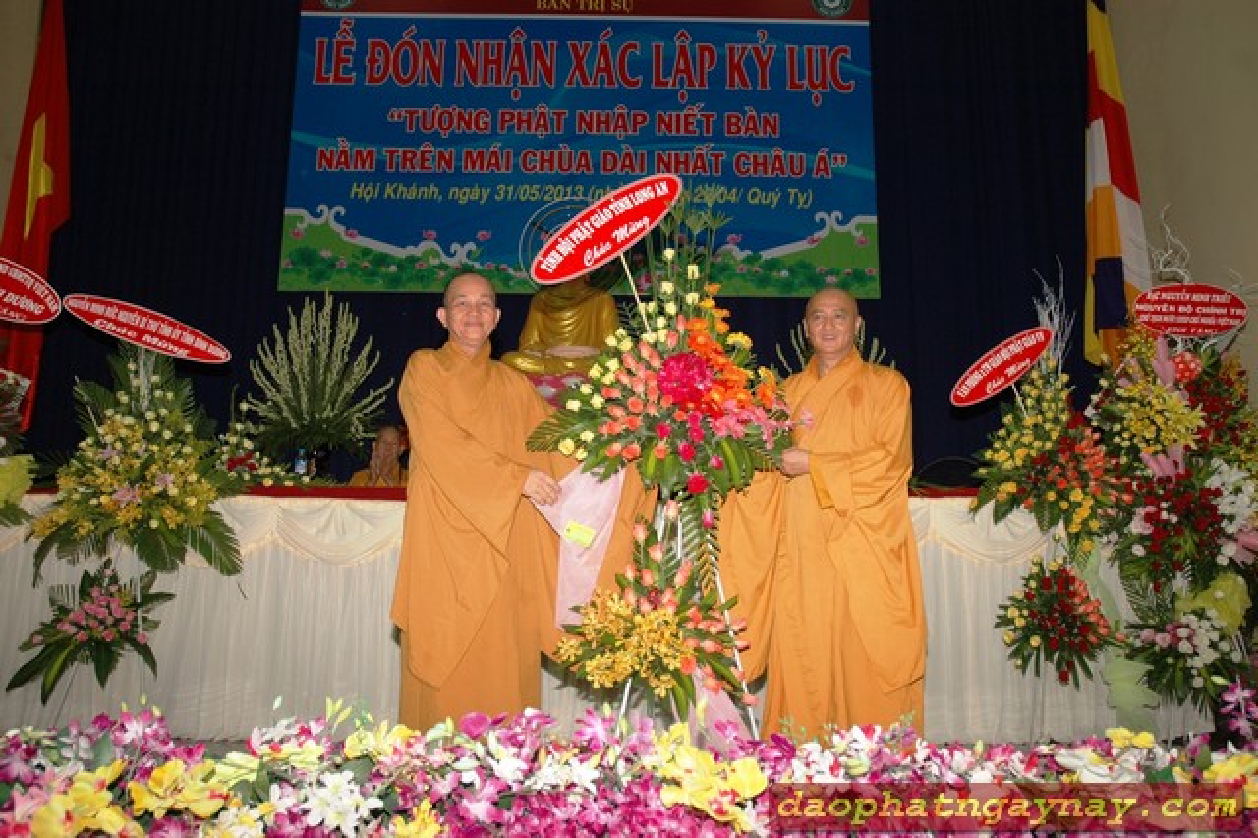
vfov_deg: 39.9
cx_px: 629
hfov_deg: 57.2
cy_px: 419
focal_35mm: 33
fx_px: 1153
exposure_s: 1/60
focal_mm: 22
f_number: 4
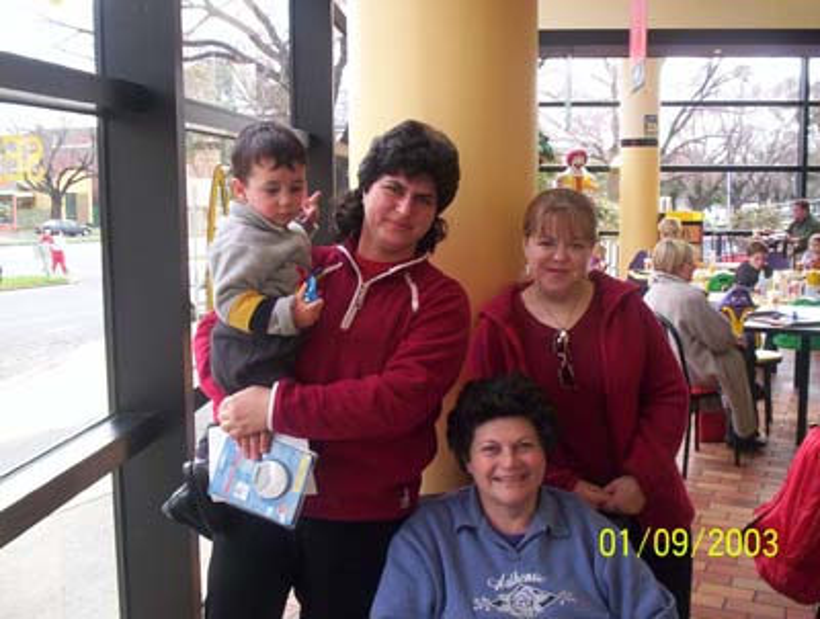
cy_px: 310
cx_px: 410
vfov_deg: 37.9
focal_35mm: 38
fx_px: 902
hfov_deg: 48.9
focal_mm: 4.99
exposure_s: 1/60
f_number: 4.5
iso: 140
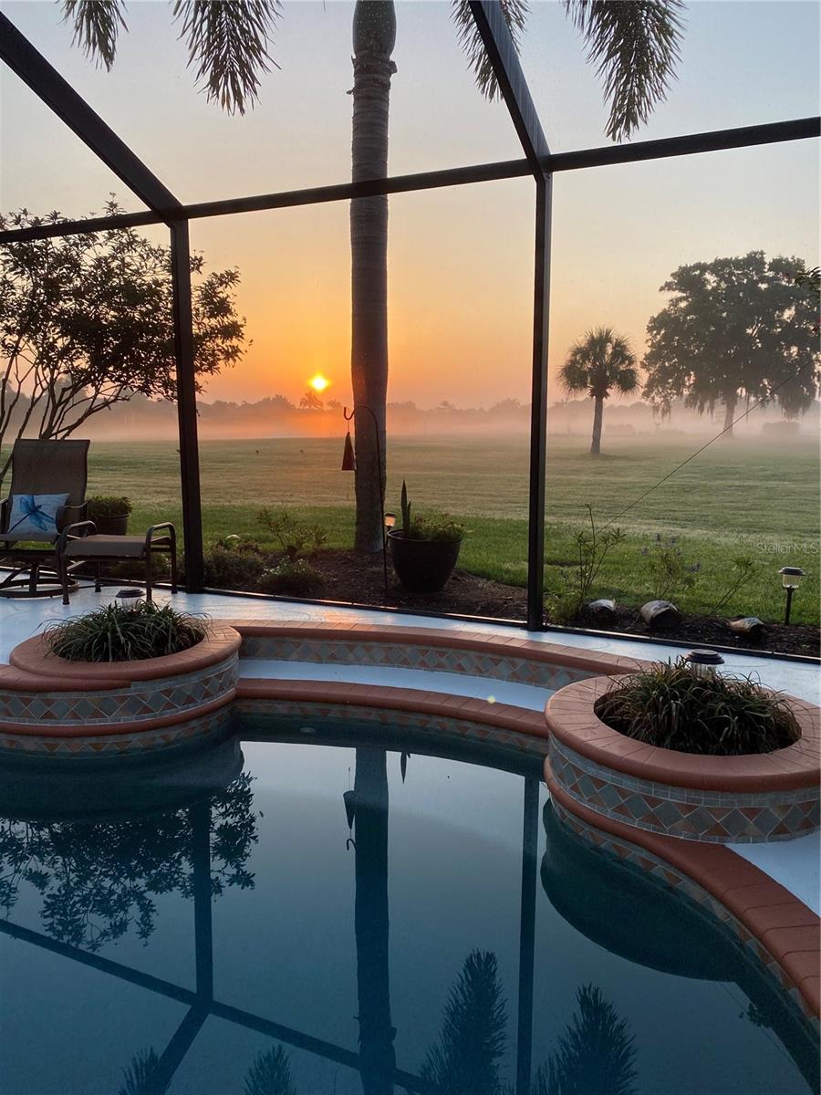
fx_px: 822
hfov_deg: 53.1
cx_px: 410
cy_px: 548
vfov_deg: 67.3
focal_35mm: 26
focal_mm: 4.25
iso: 32
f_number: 1.8
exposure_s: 1/373
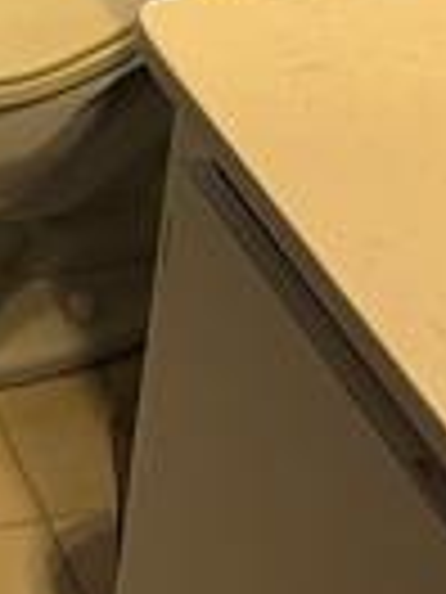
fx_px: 1873
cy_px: -518
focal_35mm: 109
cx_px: -514
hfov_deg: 11.8
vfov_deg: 15.3
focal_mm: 6.86
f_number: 1.78
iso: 200
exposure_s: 1/60
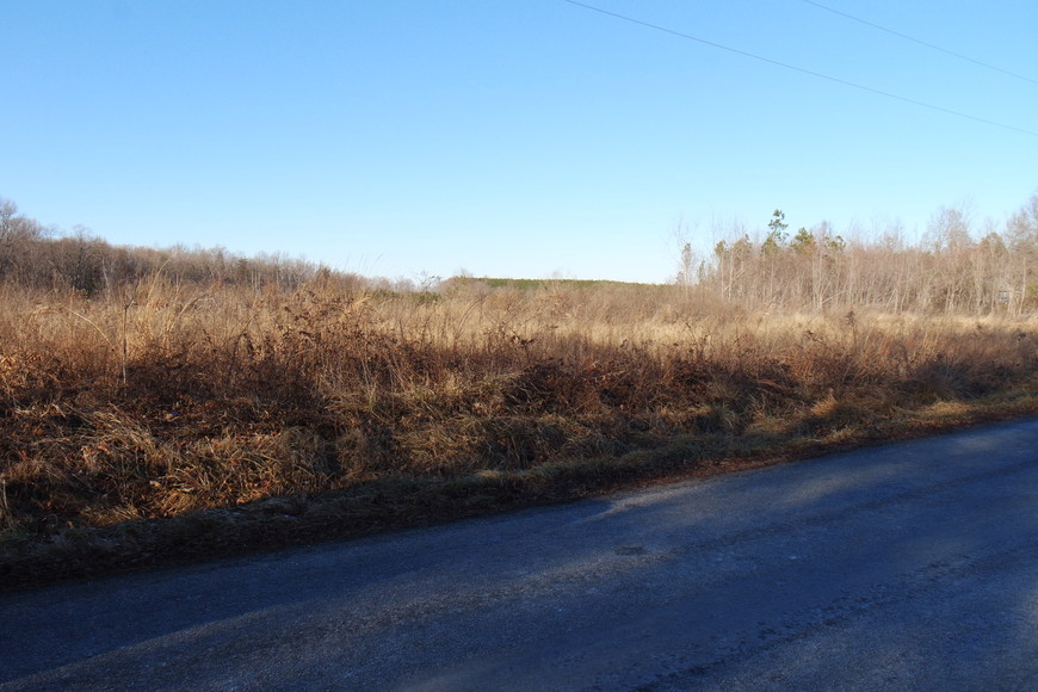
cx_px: 519
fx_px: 778
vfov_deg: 47.9
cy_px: 346
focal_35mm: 27
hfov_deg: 67.4
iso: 160
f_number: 7.1
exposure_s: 1/160
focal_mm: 10
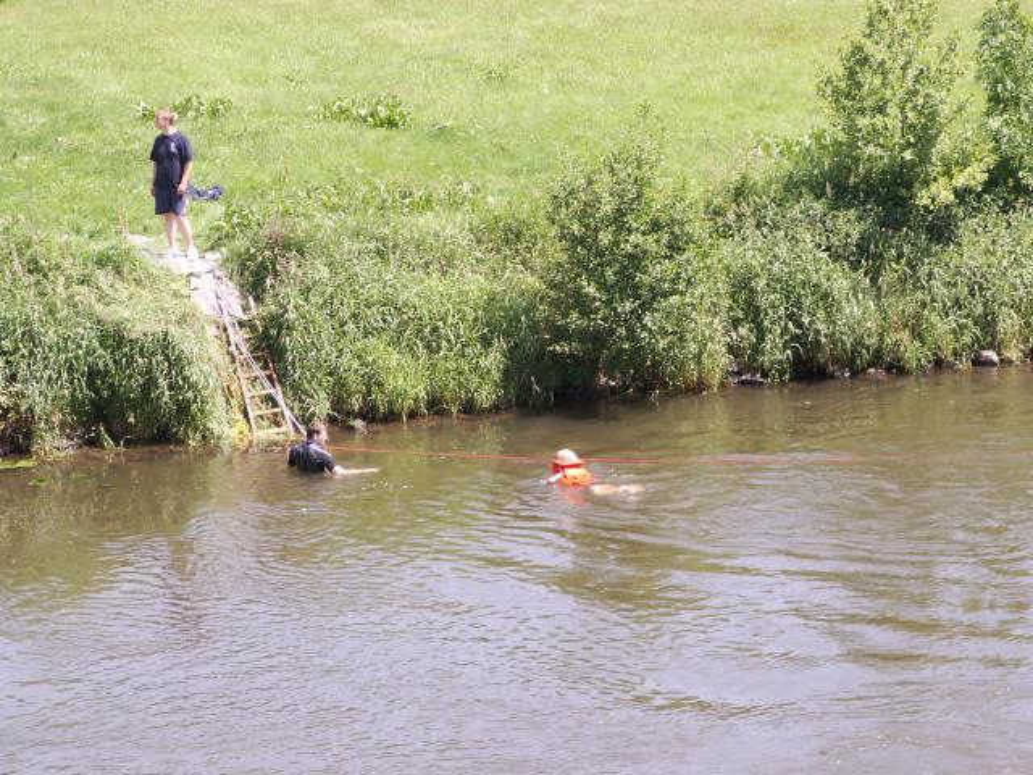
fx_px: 3641
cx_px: 516
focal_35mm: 122
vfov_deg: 12.1
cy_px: 388
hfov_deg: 16.1
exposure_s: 1/200
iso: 50
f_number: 4
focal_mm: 19.88
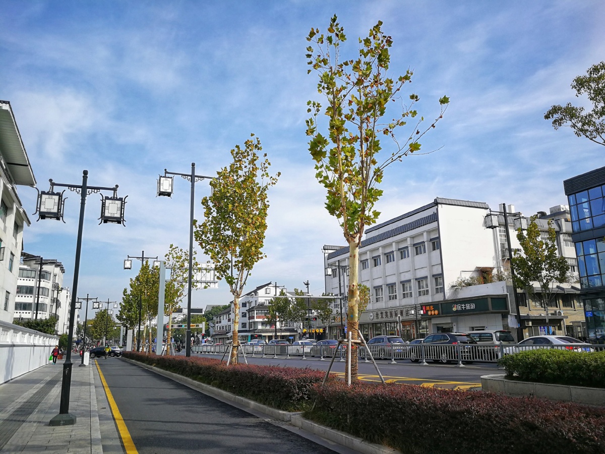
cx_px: 302
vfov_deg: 51.4
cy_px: 227
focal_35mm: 27
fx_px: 472
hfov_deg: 65.3
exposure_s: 1/909
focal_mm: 3.95
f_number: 2.2
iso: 50
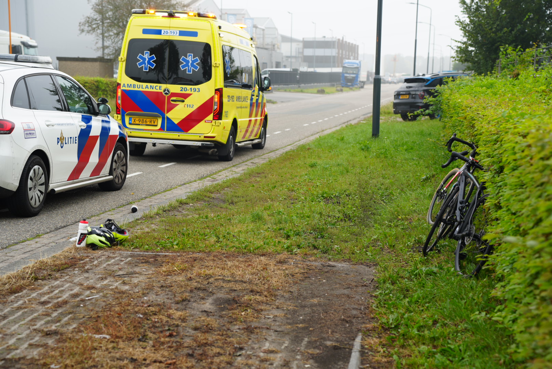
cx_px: 276
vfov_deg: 20.6
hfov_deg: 30.5
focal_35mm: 66
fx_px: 1013
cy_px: 184
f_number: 4
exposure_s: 1/80
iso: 100
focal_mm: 66
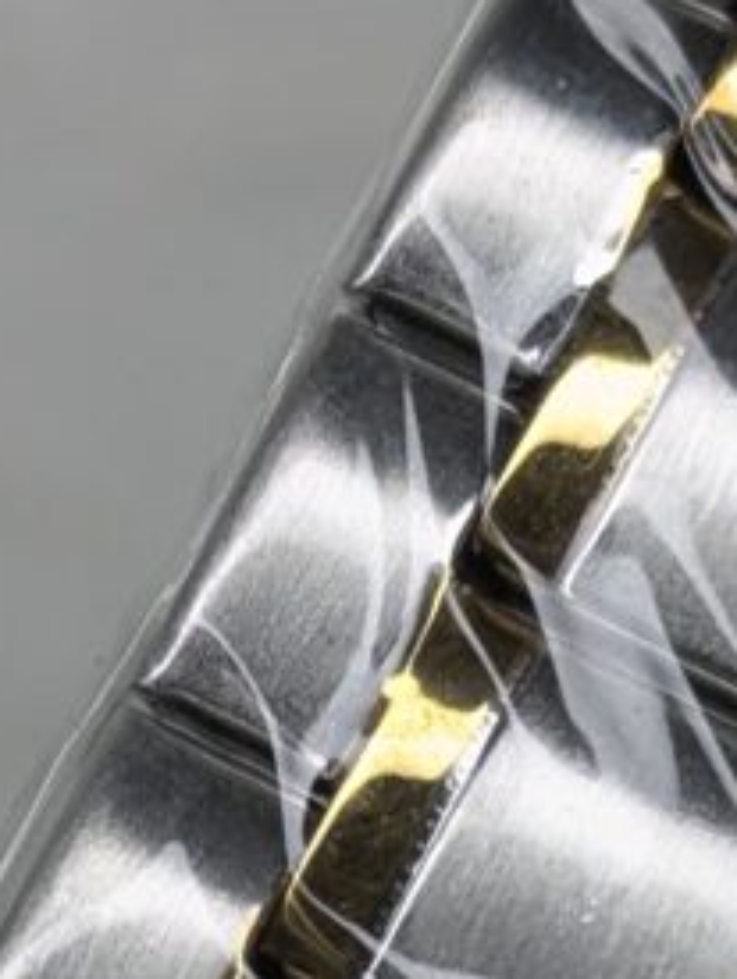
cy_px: 1182
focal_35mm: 268
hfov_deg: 5.6
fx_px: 7590
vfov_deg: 7.3
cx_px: 440
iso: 42
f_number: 1.85
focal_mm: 6.81
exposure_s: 1/140
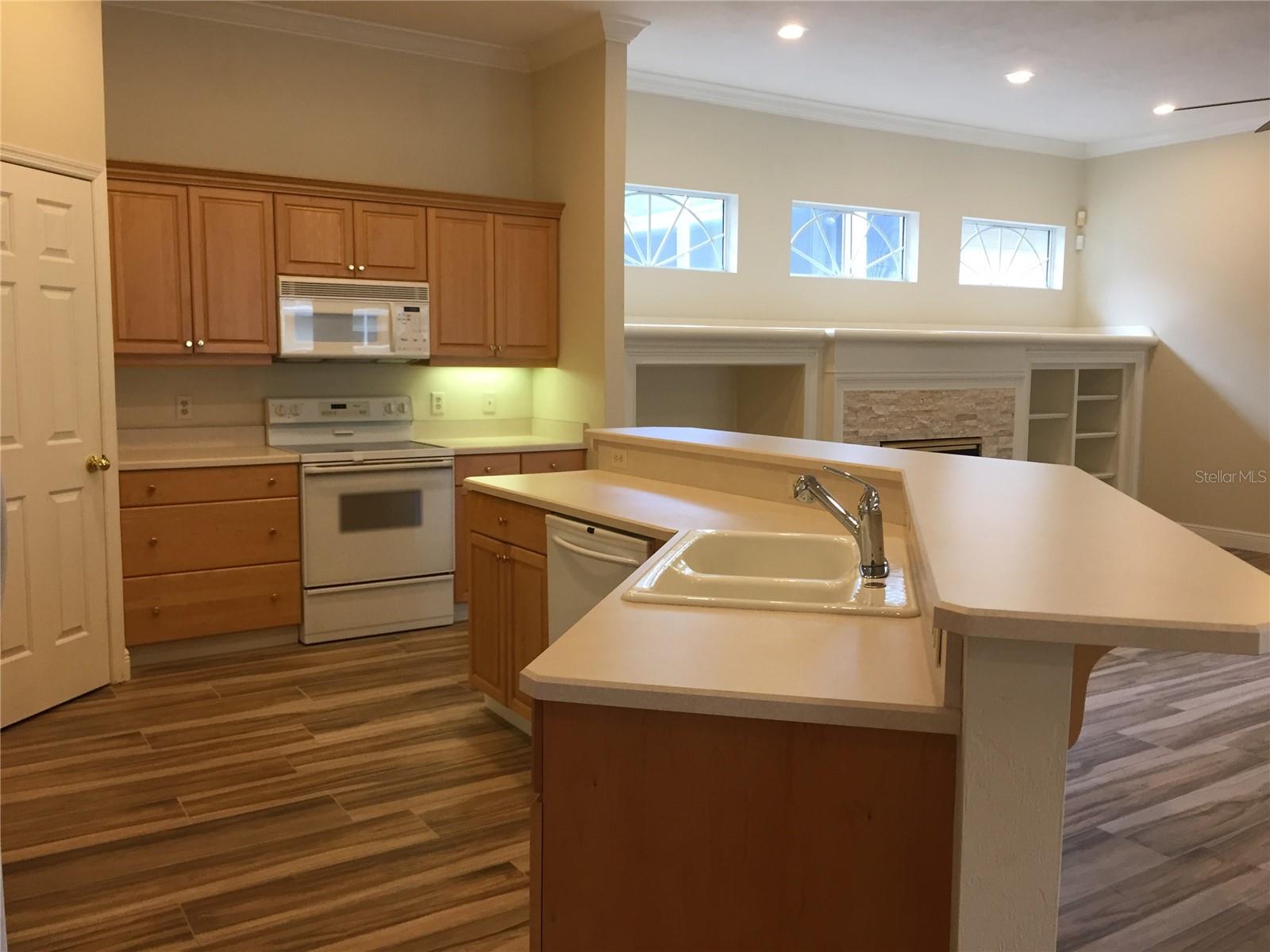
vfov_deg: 48.2
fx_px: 1064
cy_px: 476
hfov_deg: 61.7
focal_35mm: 29
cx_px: 635
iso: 40
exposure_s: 1/30
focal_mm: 4.15
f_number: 2.2
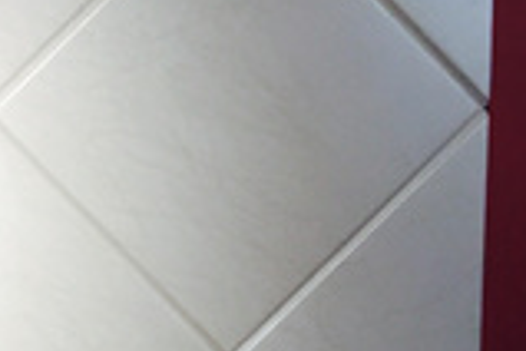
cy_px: 421
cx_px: -690
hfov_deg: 12.1
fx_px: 2045
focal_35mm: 140
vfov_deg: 9.7
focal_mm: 4.15
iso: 50
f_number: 2.2
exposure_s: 1/100
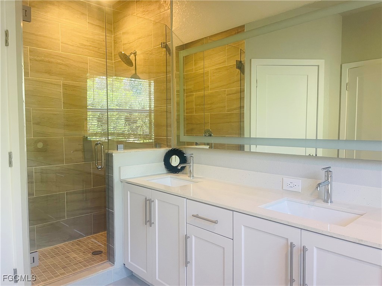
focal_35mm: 26
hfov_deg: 67.3
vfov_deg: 53.1
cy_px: 143
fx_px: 287
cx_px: 191
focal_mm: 4.2
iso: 100
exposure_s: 1/60
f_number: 1.6
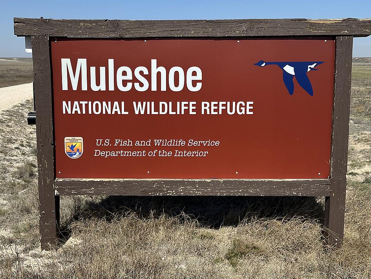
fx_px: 557
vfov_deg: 28.0
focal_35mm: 52
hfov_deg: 36.8
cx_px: 176
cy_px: 141
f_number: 1.78
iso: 64
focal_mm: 6.86
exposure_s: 1/5263
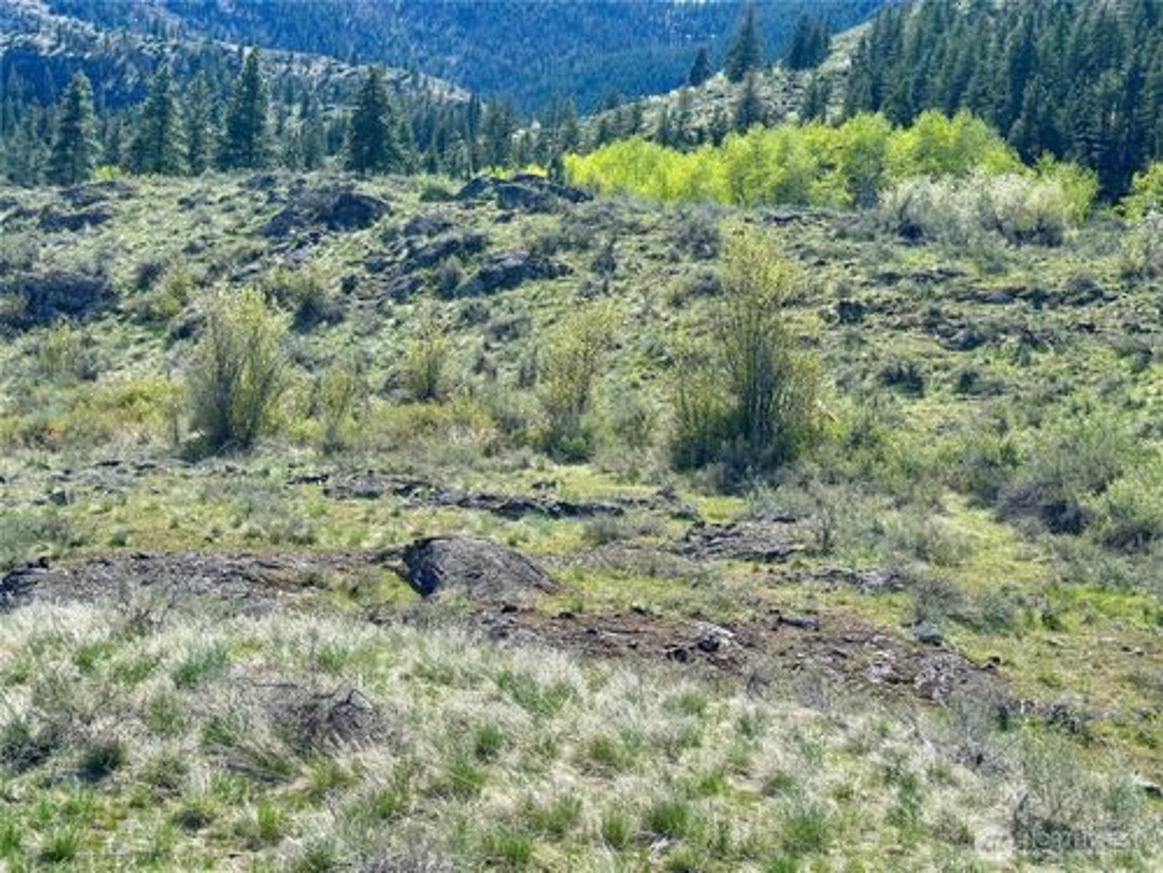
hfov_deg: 39.7
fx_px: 1613
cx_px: 582
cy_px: 436
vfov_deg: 30.3
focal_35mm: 48
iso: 100
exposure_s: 1/2809
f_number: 1.78
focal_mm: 6.86
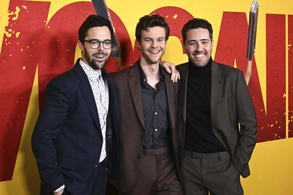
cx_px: 146
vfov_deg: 23.0
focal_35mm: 59
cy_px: 98
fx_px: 480
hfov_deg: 34.0
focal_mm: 59
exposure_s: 1/250
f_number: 6.3
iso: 2000
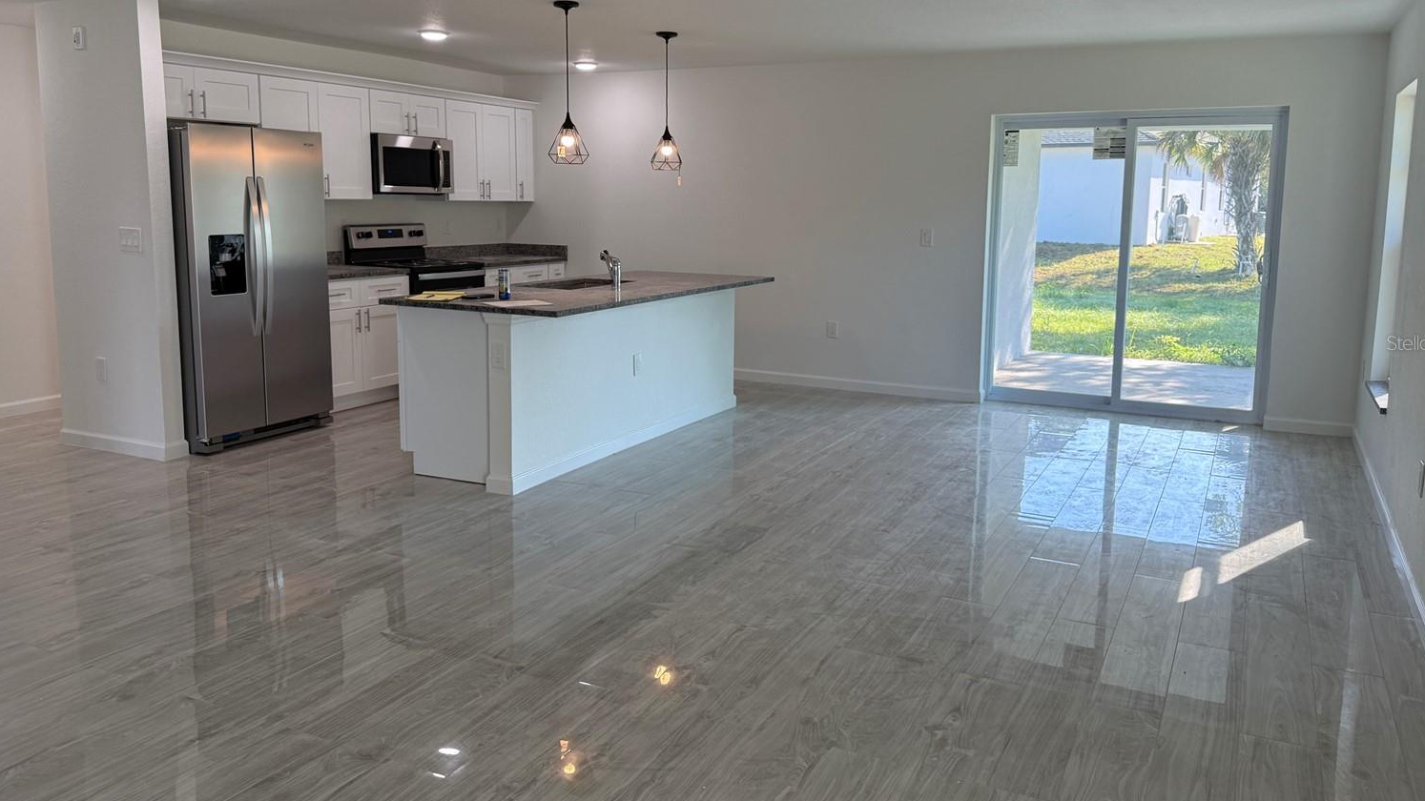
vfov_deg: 41.4
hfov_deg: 67.9
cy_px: 342
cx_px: 713
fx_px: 1058
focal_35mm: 28
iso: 100
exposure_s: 1/240
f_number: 1.78
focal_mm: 6.76
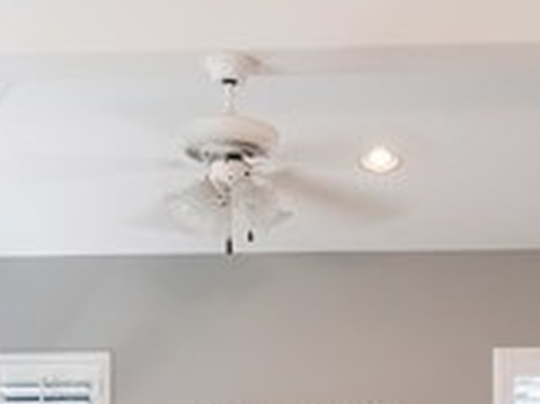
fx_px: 1060
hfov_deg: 28.3
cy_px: 495
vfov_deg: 20.1
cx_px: 381
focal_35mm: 68
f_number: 14
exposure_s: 1/13
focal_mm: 12
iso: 200
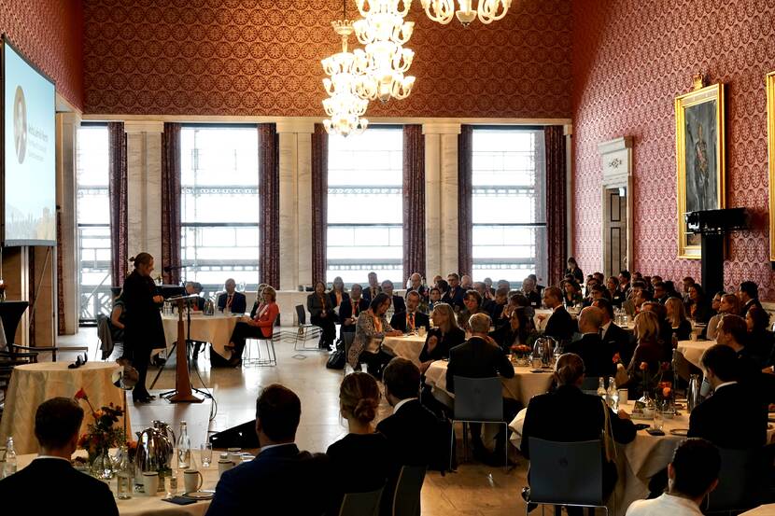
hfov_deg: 34.5
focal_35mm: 58
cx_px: 388
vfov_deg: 23.4
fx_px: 1248
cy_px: 258
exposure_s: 1/60
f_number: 3.5
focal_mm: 21.32
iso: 320
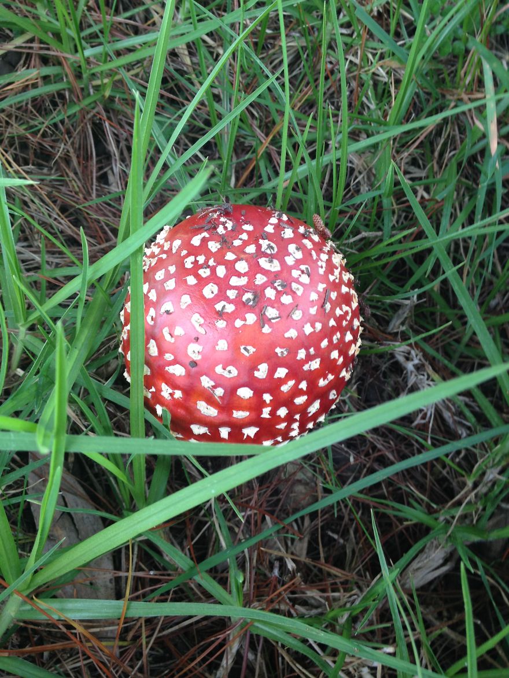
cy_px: 339
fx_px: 686
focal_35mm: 35
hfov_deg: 40.7
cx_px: 254
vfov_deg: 52.6
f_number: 2.4
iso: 50
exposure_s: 1/60
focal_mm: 4.28
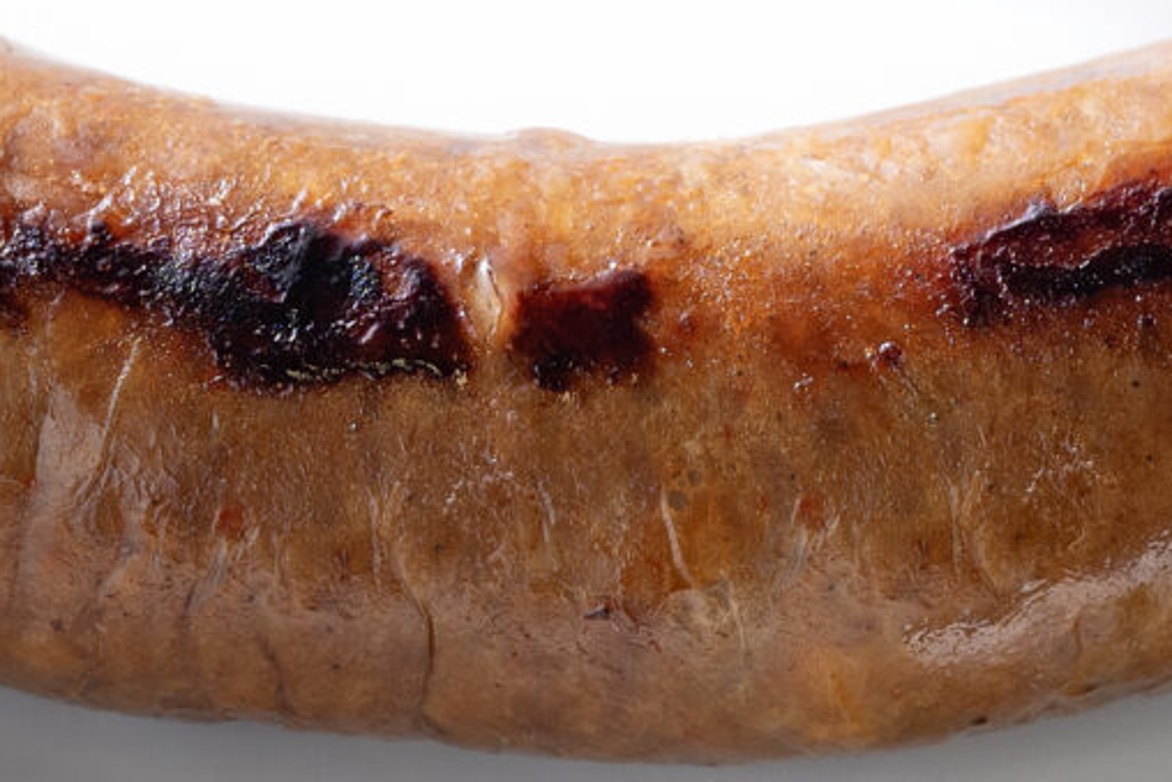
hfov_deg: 4.9
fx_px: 13611
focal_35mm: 418
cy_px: 75
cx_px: 127
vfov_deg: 3.3
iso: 160
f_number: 5.6
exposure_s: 1/200
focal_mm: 83
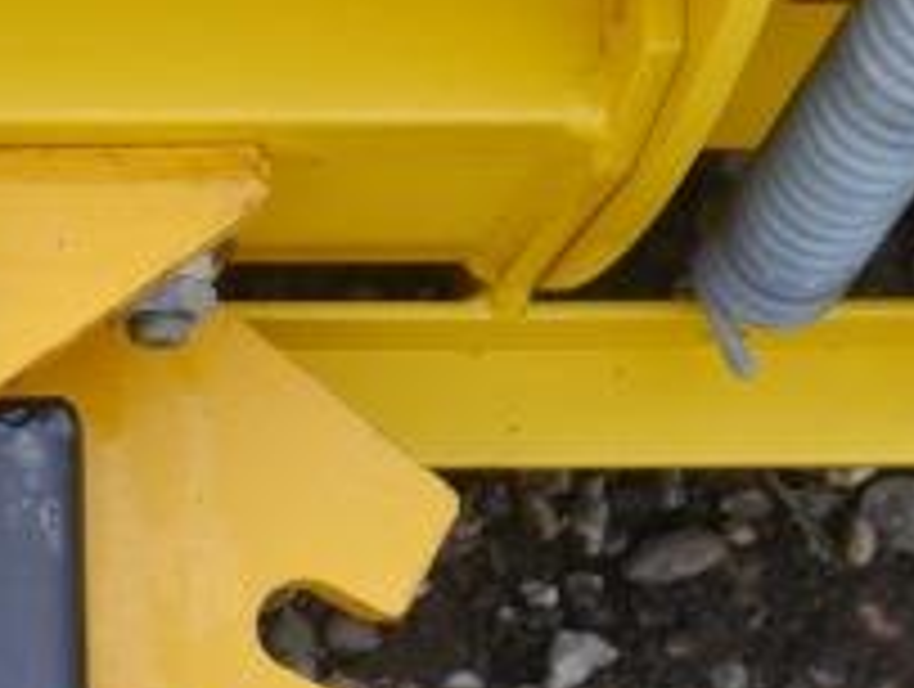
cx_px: -482
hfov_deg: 13.2
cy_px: 1115
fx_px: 3730
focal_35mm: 141
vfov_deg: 10.1
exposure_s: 1/125
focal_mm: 14
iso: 160
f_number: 4.5
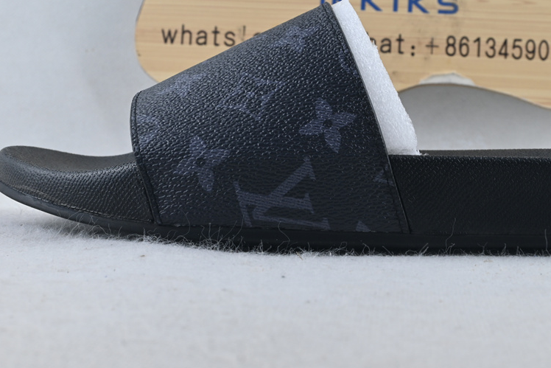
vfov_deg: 19.4
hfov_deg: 28.7
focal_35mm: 70
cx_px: 376
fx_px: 1068
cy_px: 101
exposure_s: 1/15
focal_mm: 29
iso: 100
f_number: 10
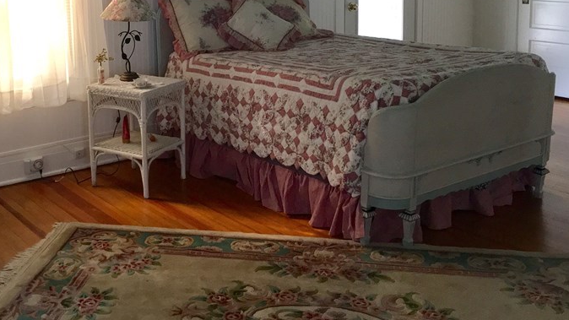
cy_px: 36
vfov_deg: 24.3
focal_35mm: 48
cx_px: 185
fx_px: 724
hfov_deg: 42.3
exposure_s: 1/30
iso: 160
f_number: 2.2
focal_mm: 4.15
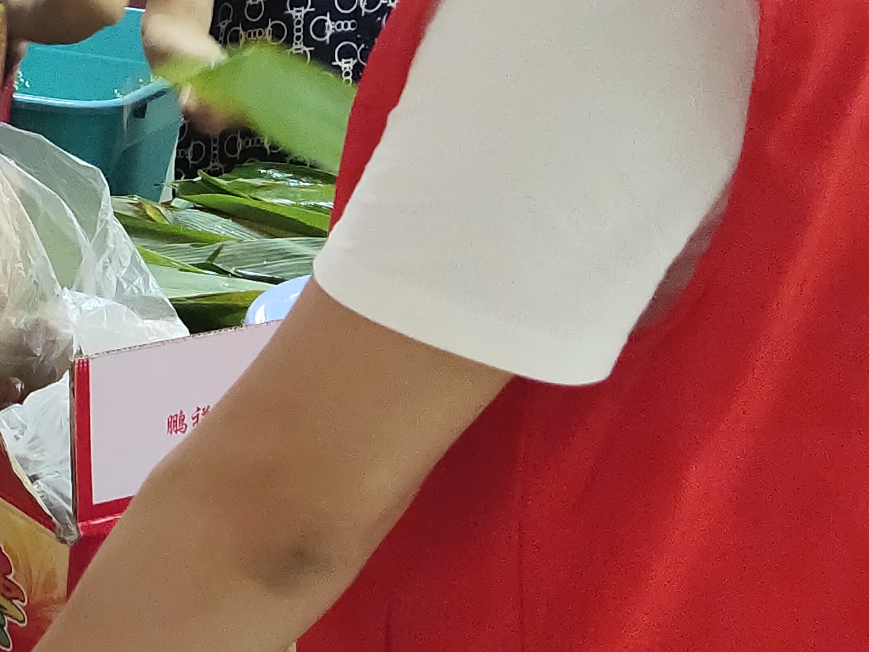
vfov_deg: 16.1
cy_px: 125
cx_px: -482
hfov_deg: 18.7
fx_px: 2284
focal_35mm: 91
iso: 502
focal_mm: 4.71
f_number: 1.8
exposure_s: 1/33
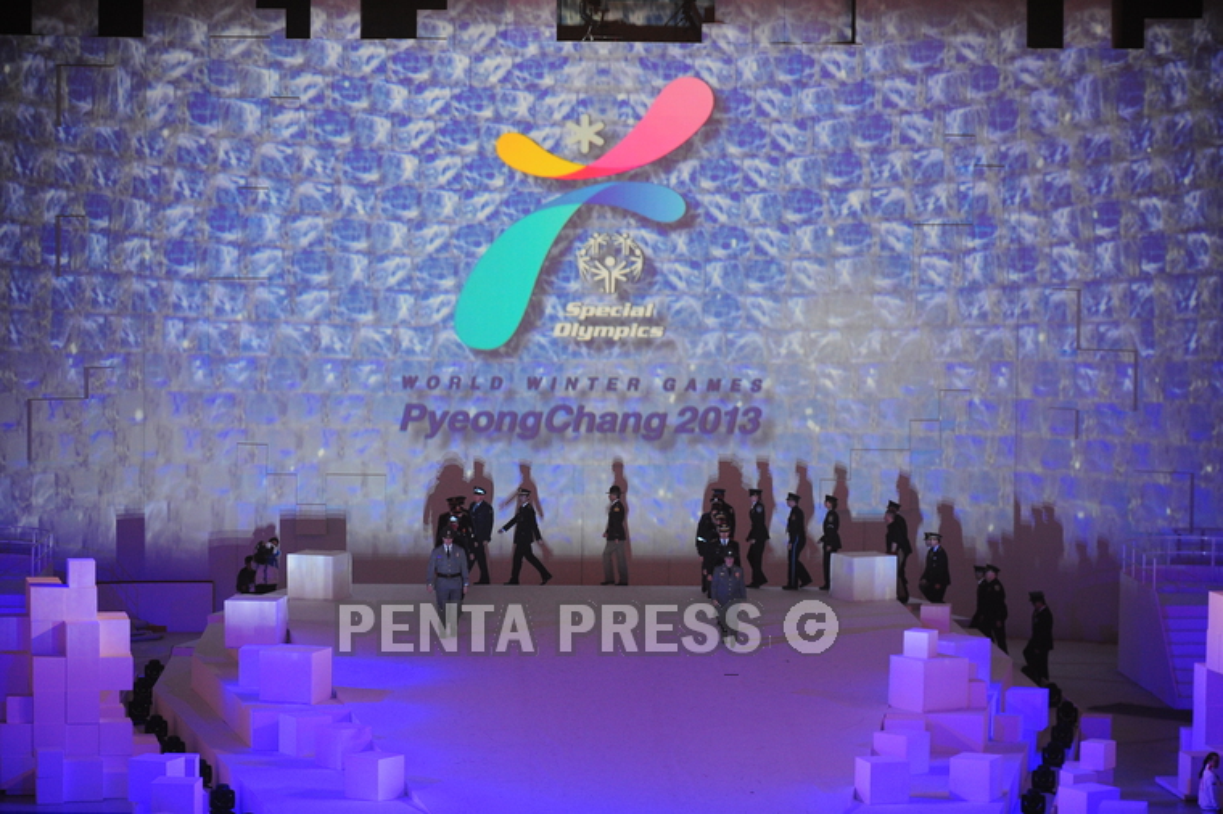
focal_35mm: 112
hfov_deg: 18.3
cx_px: 612
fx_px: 3803
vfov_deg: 12.2
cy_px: 407
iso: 1600
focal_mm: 112
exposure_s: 1/100
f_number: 3.2
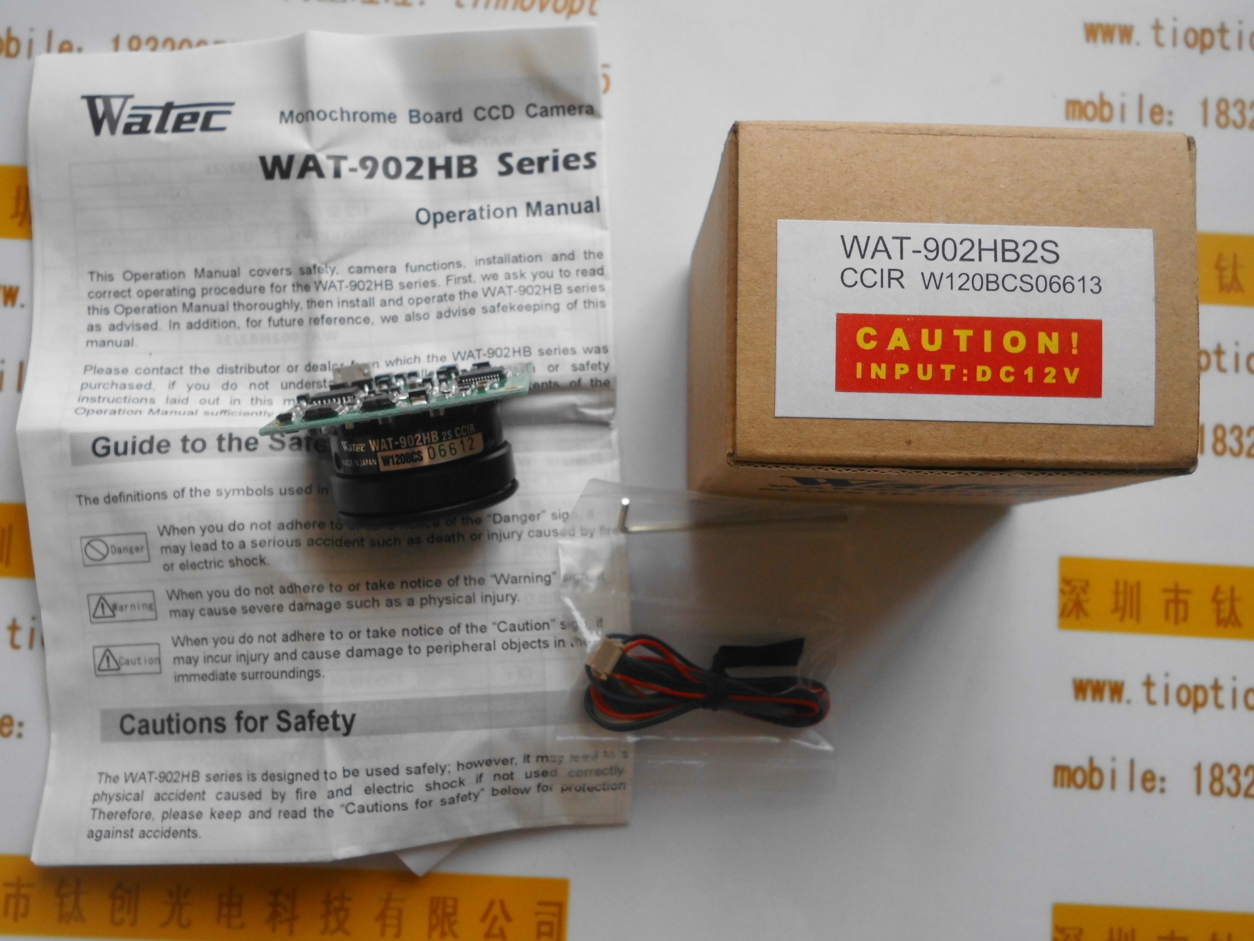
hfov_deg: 51.4
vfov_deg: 39.7
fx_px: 1304
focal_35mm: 36
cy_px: 470
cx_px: 627
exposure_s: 1/60
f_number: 3.8
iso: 200
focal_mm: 6.4
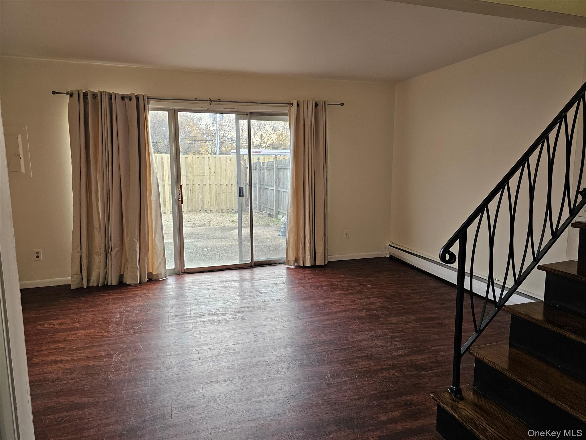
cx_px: 293
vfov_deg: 58.9
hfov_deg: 73.9
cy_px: 220
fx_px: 389
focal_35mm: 23
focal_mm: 6.3
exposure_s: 1/120
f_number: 1.7
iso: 250
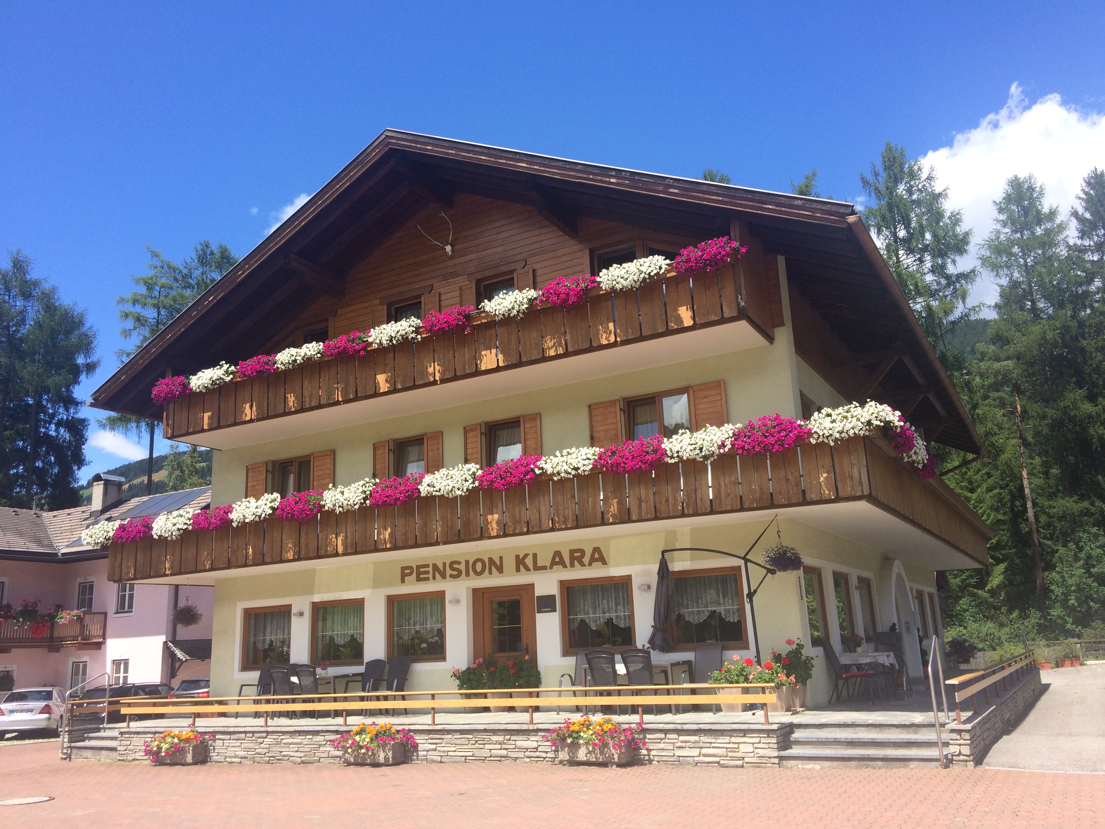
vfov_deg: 48.2
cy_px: 414
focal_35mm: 29
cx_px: 552
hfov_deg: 61.7
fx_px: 926
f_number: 2.2
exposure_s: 1/1172
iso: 32
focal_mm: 4.15
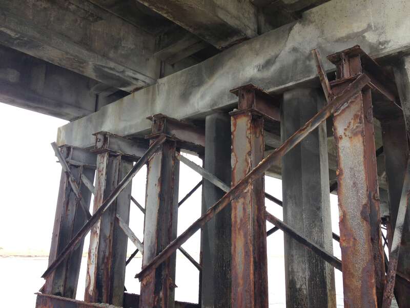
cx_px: 205
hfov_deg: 52.6
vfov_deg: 40.7
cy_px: 154
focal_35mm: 35
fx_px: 415
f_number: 2.4
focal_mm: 4.28
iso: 50
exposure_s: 1/409
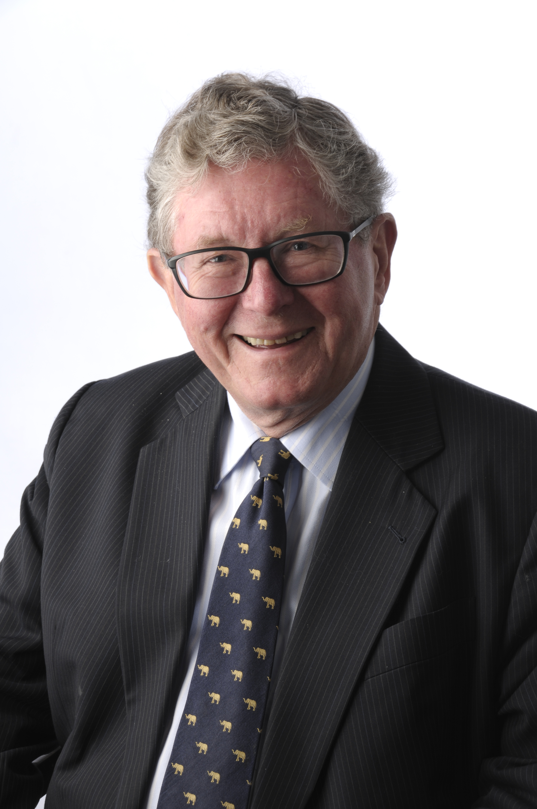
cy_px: 404
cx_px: 268
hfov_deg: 14.7
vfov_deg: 21.9
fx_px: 2086
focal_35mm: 93
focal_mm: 62
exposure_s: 1/100
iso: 100
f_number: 10
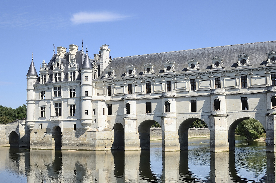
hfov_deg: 44.5
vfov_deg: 30.3
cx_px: 158
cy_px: 112
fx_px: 337
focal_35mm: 44
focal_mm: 18
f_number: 3.5
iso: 100
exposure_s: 1/640
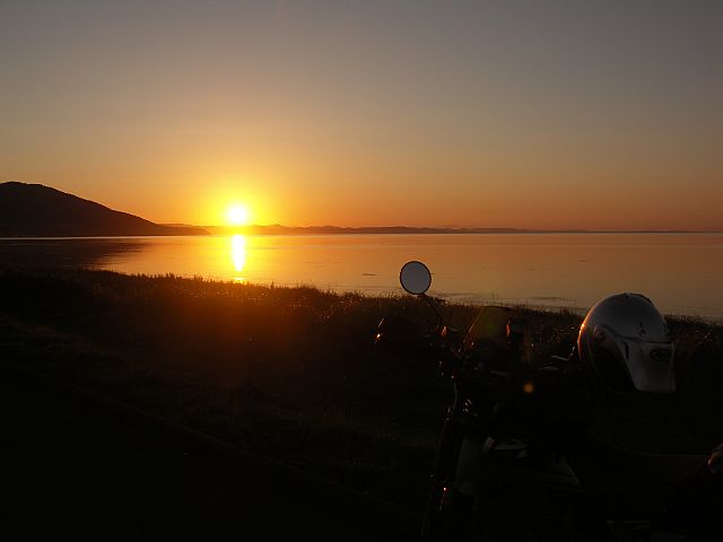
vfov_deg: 44.2
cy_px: 271
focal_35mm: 32
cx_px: 362
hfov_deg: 56.8
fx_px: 668
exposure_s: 1/250
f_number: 5.6
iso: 50
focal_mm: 8.4
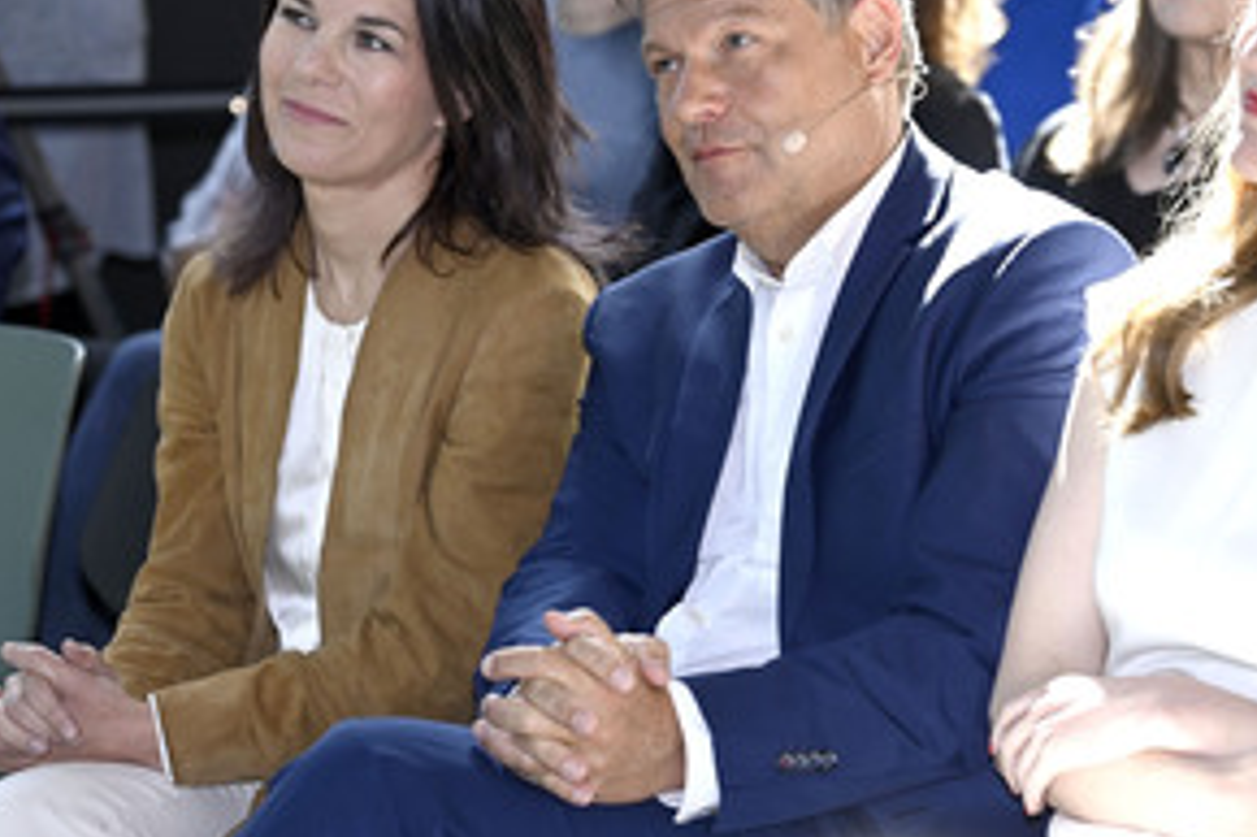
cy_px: 356
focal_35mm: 190
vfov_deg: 7.2
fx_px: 6630
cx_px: 752
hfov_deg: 10.8
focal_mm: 122
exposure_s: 1/200
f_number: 4.5
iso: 500
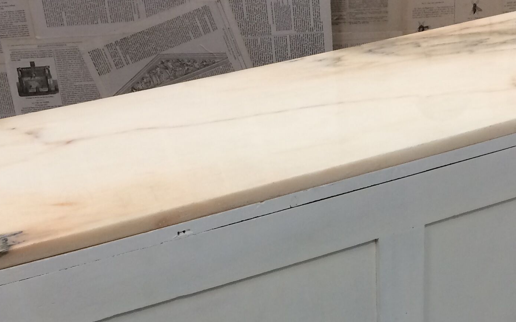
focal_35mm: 72
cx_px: 321
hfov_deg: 28.5
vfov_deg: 17.1
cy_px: 414
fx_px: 1012
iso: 40
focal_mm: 4.15
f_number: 2.2
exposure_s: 1/33
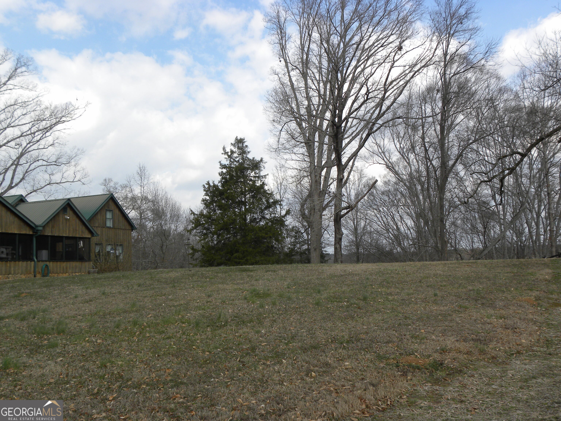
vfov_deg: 42.9
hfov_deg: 55.4
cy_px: 210
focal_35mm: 33
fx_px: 535
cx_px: 280
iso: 64
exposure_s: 1/250
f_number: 5
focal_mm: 5.9
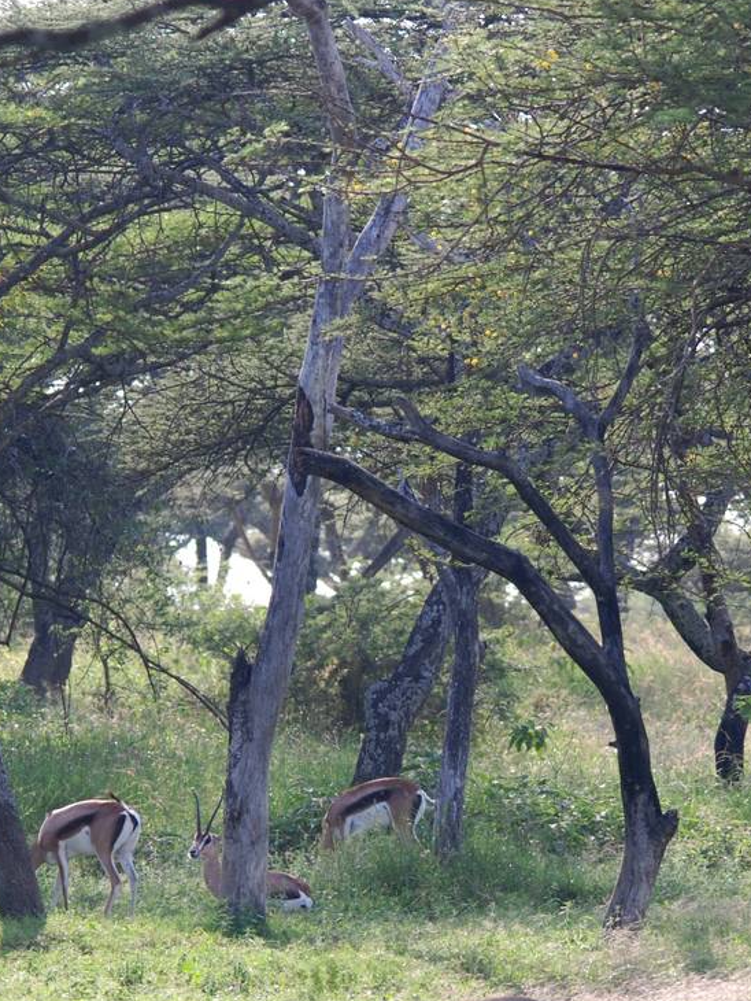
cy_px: 588
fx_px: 17375
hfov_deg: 2.5
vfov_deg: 3.3
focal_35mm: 601
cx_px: 529
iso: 400
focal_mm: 190
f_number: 5.3
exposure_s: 1/320
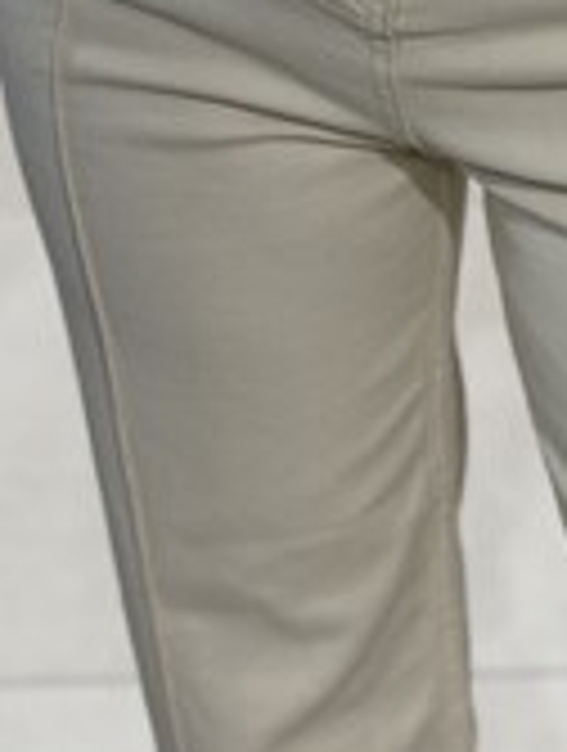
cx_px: 425
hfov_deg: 11.6
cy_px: 162
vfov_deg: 15.3
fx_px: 2785
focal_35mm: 128
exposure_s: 1/145
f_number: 1.78
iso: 50
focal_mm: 6.76
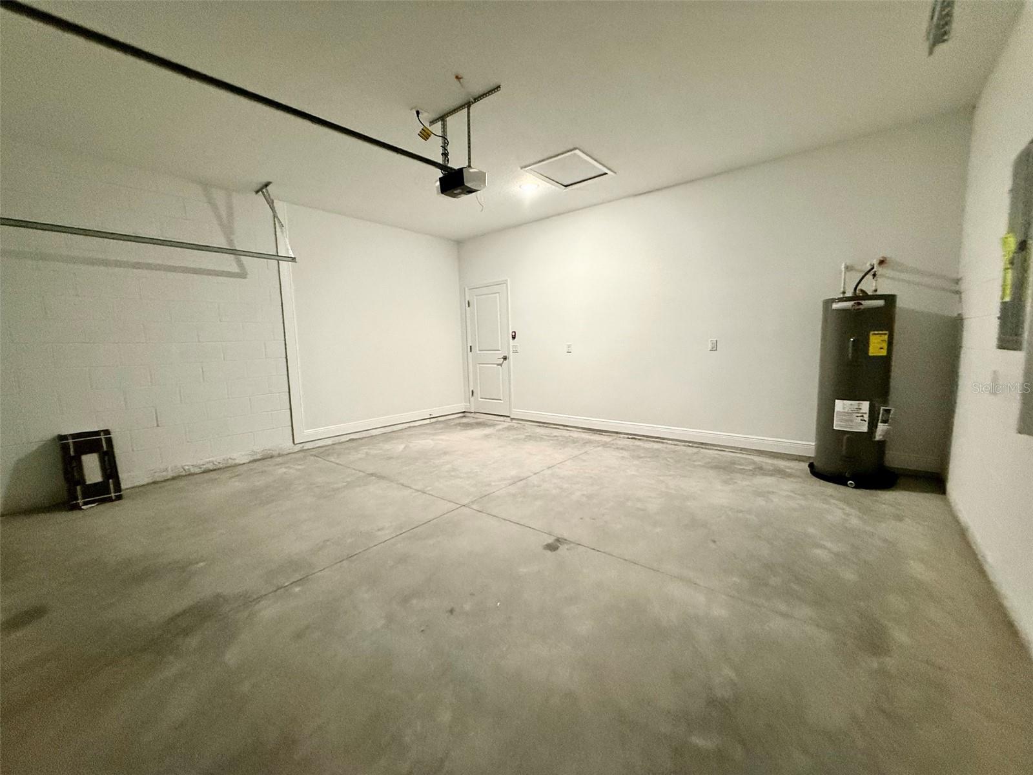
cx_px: 516
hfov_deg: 102.1
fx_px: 418
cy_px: 388
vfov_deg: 85.7
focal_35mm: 14
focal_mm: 2.22
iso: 500
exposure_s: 1/60
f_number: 2.2
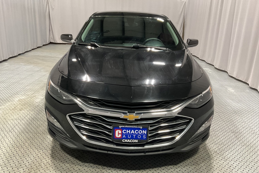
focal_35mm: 31
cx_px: 128
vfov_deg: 42.3
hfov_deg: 60.3
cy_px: 86
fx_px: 223
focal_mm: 3
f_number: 1.8
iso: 80
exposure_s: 1/60
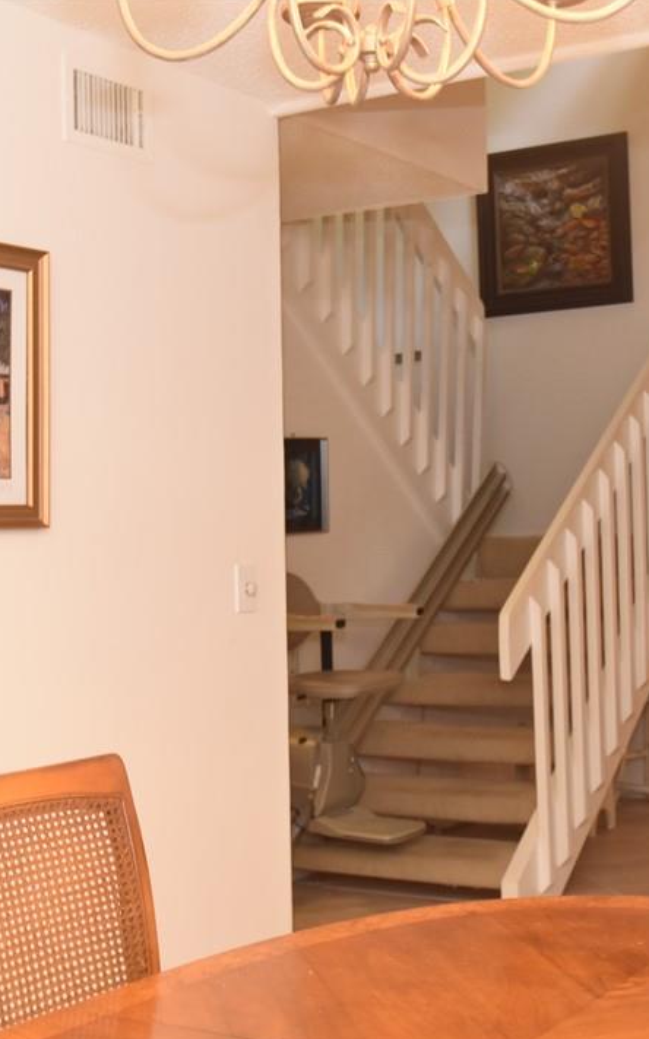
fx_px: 1586
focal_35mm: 56
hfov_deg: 23.0
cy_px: 524
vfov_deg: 36.3
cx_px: 457
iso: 1100
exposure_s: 1/60
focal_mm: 24
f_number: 4.5
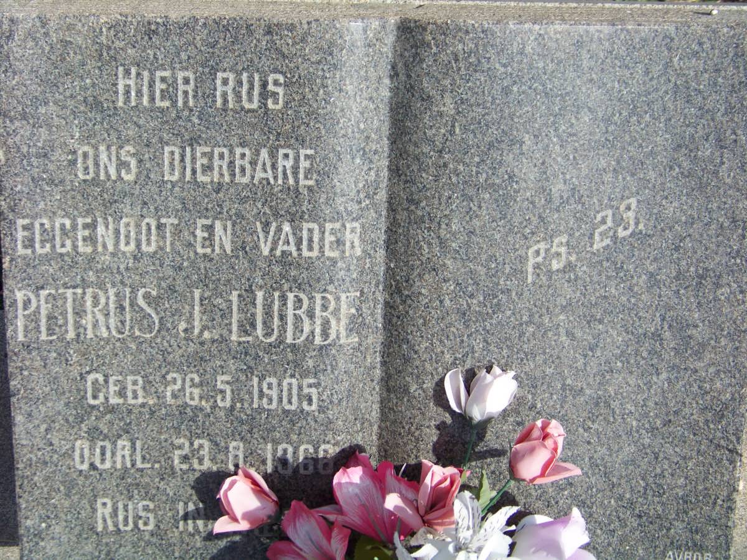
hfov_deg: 31.2
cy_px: 280
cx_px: 374
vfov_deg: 23.7
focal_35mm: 62
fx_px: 1338
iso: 64
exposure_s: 1/800
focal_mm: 10.5
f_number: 3.2
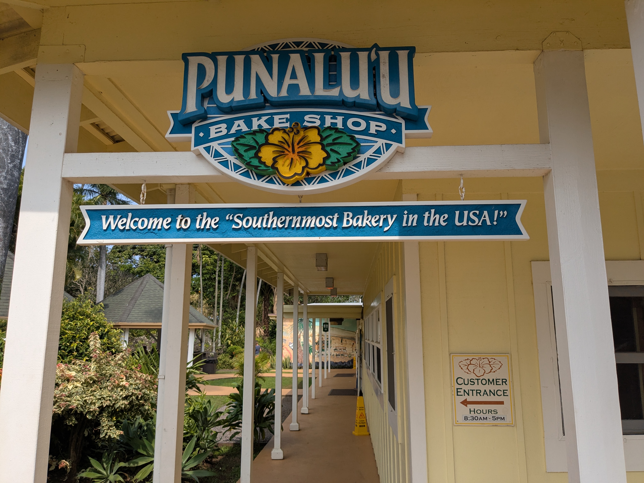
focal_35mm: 27
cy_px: 242
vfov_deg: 51.4
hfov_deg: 65.3
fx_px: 502
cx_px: 322
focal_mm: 4.38
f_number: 1.73
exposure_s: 1/2336
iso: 40
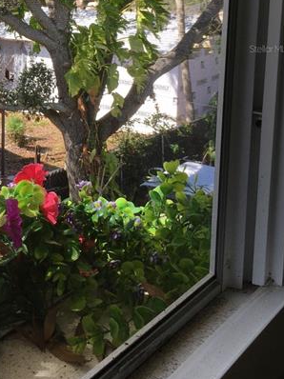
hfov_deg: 25.1
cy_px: 49
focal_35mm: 56
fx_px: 613
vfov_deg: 32.9
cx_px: 18
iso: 25
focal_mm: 4.15
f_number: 2.2
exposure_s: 1/377
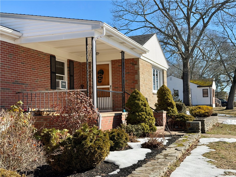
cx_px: 118
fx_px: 327
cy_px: 88
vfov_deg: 30.3
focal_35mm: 48
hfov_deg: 39.7
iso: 80
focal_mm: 6.76
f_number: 1.78
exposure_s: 1/3378
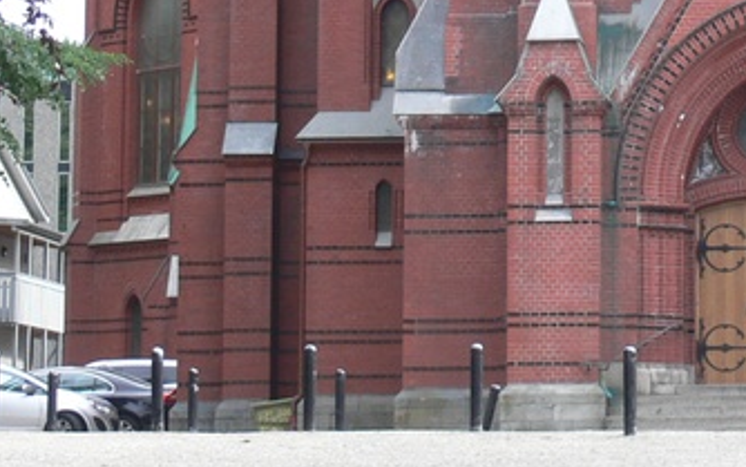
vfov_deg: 7.3
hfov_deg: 11.5
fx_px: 3640
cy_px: -27
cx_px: 815
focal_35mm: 179
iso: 100
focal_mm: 11.8
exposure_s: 1/40
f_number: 3.2
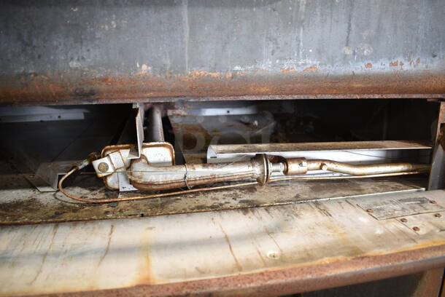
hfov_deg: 67.3
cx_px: 222
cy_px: 148
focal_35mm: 27
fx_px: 334
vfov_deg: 48.0
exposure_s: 1/30
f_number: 3.5
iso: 450
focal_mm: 18
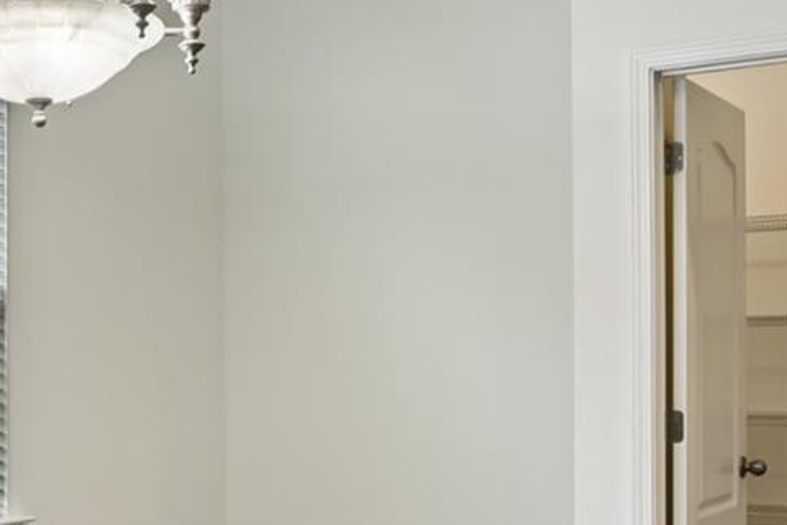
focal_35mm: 64
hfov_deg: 29.2
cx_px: -16
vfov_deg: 21.2
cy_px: 354
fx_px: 1399
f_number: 8
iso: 200
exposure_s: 1/20
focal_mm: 15
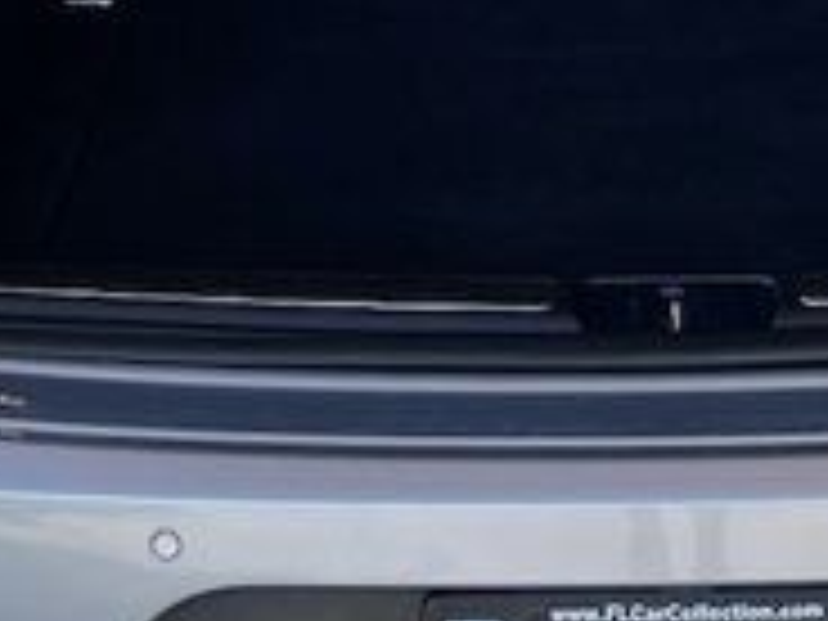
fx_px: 3468
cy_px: -518
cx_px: 684
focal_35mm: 145
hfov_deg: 13.5
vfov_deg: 9.7
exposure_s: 1/493
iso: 50
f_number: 1.5
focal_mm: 5.7
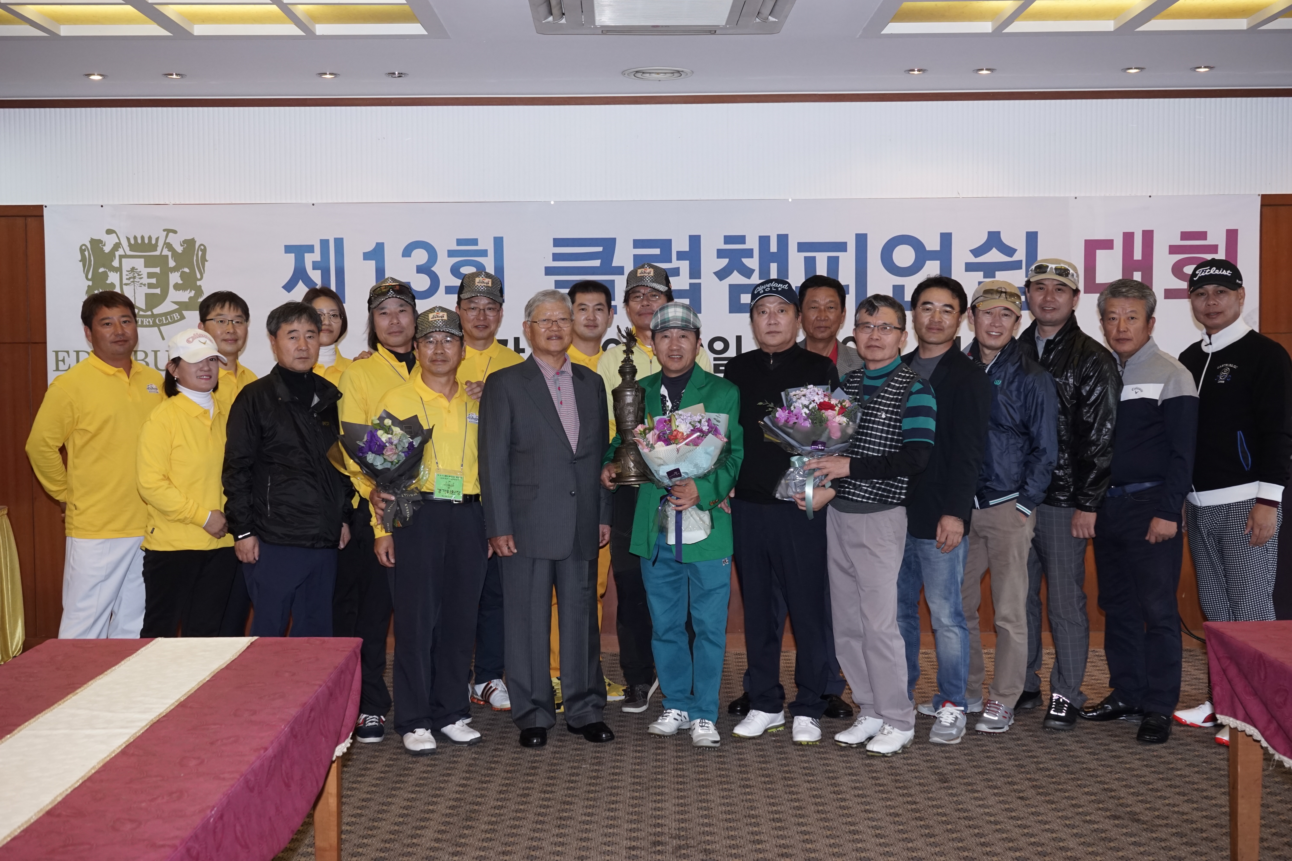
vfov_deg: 33.4
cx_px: 646
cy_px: 430
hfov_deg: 48.5
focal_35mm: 40
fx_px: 1435
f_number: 8
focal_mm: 40
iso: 1600
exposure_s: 1/60
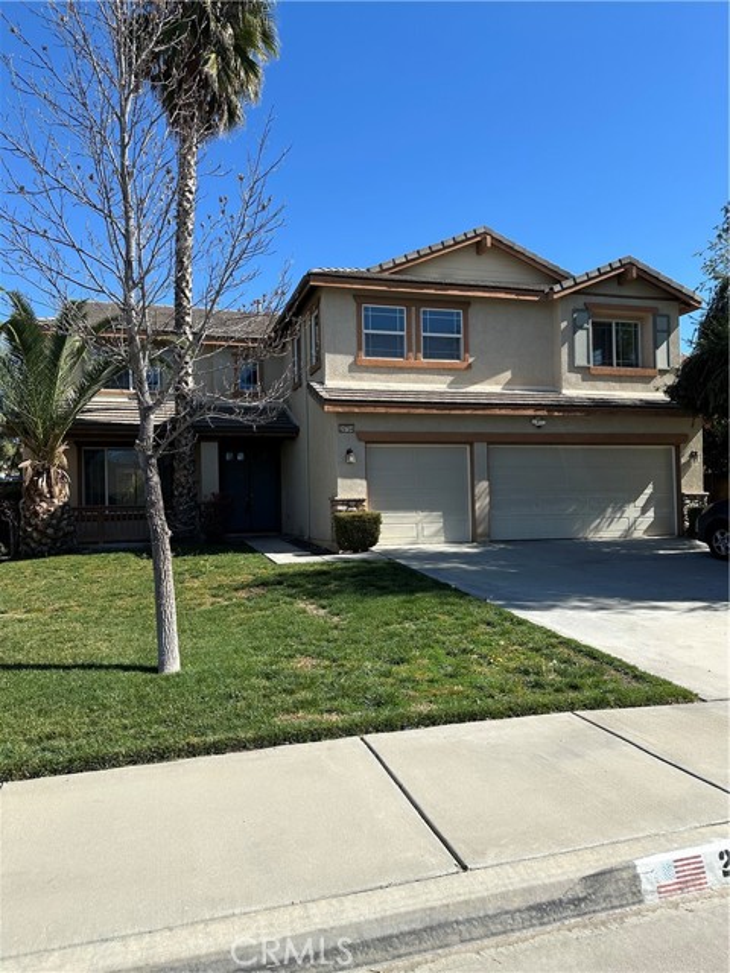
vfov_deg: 71.6
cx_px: 365
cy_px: 486
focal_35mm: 24
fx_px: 675
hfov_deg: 56.8
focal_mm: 6.86
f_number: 1.78
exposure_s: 1/4016
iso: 80
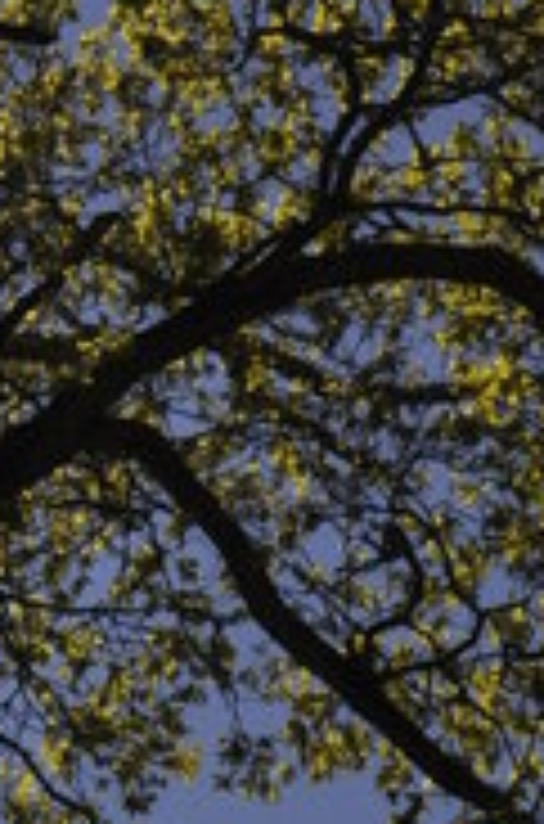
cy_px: 1544
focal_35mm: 152
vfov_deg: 12.3
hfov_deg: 8.5
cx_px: -584
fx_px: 3469
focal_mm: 23
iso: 800
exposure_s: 1/640
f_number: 13
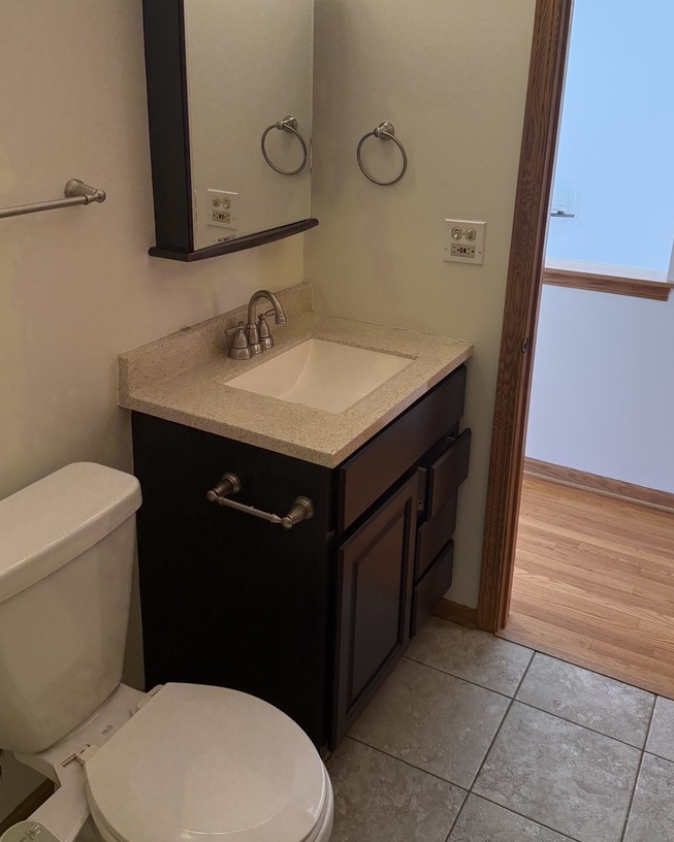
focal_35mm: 31
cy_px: 319
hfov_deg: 47.1
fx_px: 773
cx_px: 336
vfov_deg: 56.5
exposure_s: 1/131
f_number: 1.78
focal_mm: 6.76
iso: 160
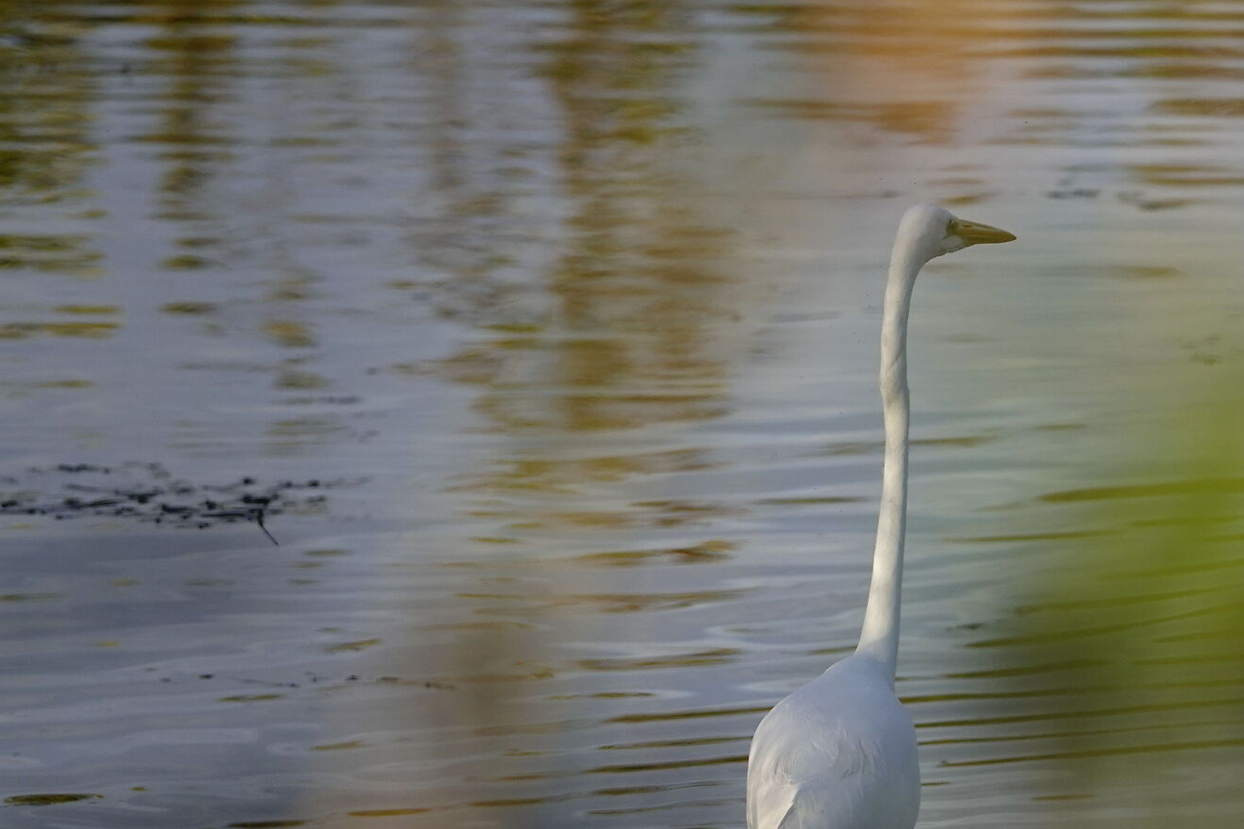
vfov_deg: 1.5
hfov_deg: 2.2
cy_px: 574
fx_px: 32341
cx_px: 1113
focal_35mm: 936
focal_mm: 189.74
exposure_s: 1/1000
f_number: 4
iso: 200
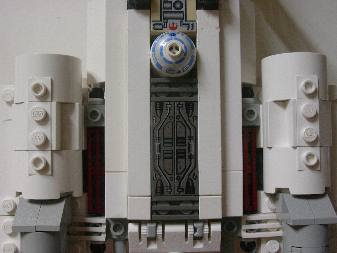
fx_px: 438
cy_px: 126
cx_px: 168
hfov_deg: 42.1
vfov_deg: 32.2
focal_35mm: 45
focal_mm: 6.7
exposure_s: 1/24.6
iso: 70
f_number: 2.9
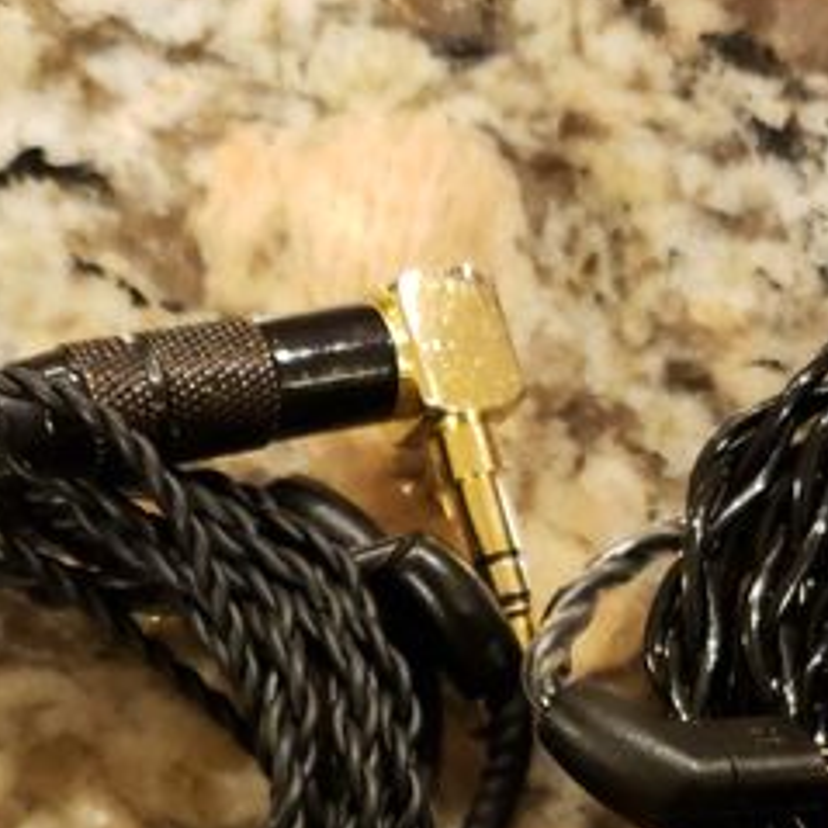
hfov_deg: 22.4
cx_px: 530
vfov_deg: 21.6
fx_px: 2084
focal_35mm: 77
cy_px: 852
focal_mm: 4.3
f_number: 1.5
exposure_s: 1/17
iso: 400
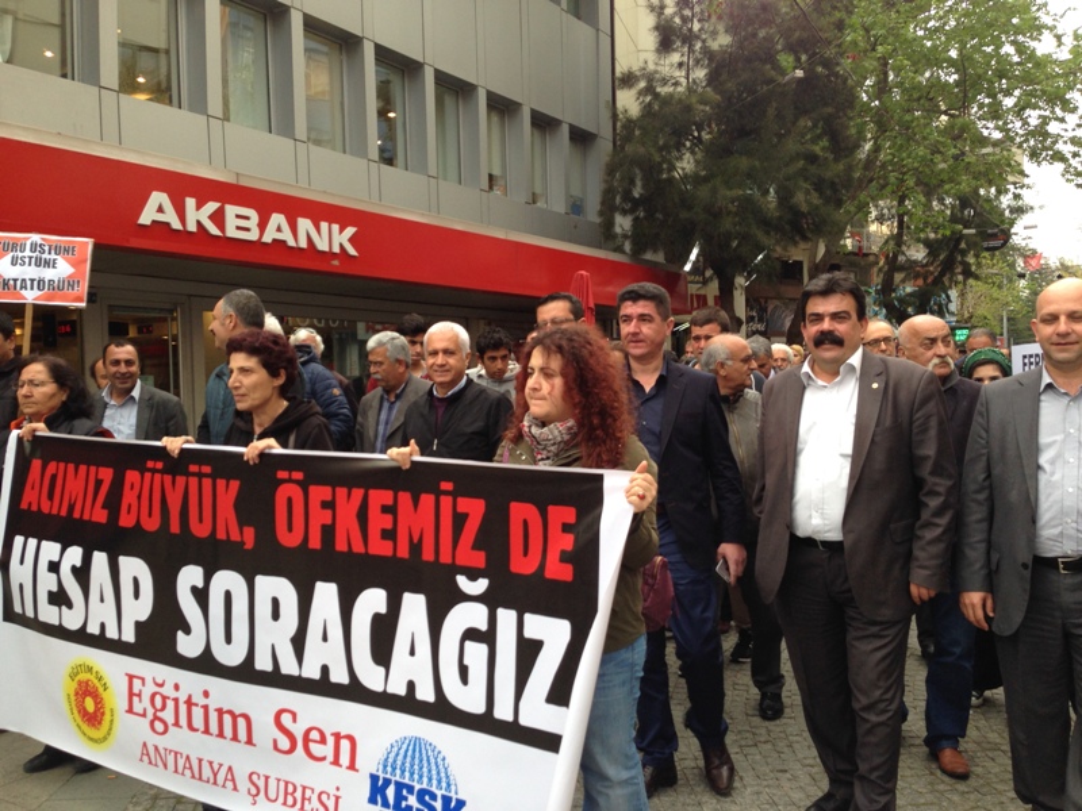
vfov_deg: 42.9
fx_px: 1031
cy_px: 406
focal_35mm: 33
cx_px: 541
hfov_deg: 55.4
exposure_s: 1/120
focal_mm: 4.12
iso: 50
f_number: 2.4
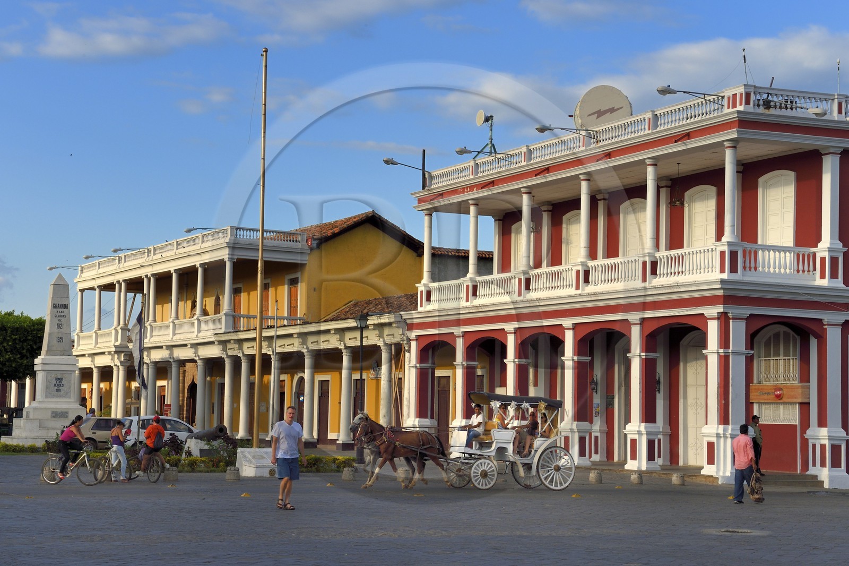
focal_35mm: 70
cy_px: 283
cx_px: 424
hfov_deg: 28.8
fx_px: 1650
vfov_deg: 19.4
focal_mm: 70
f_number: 20
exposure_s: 1/160
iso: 400
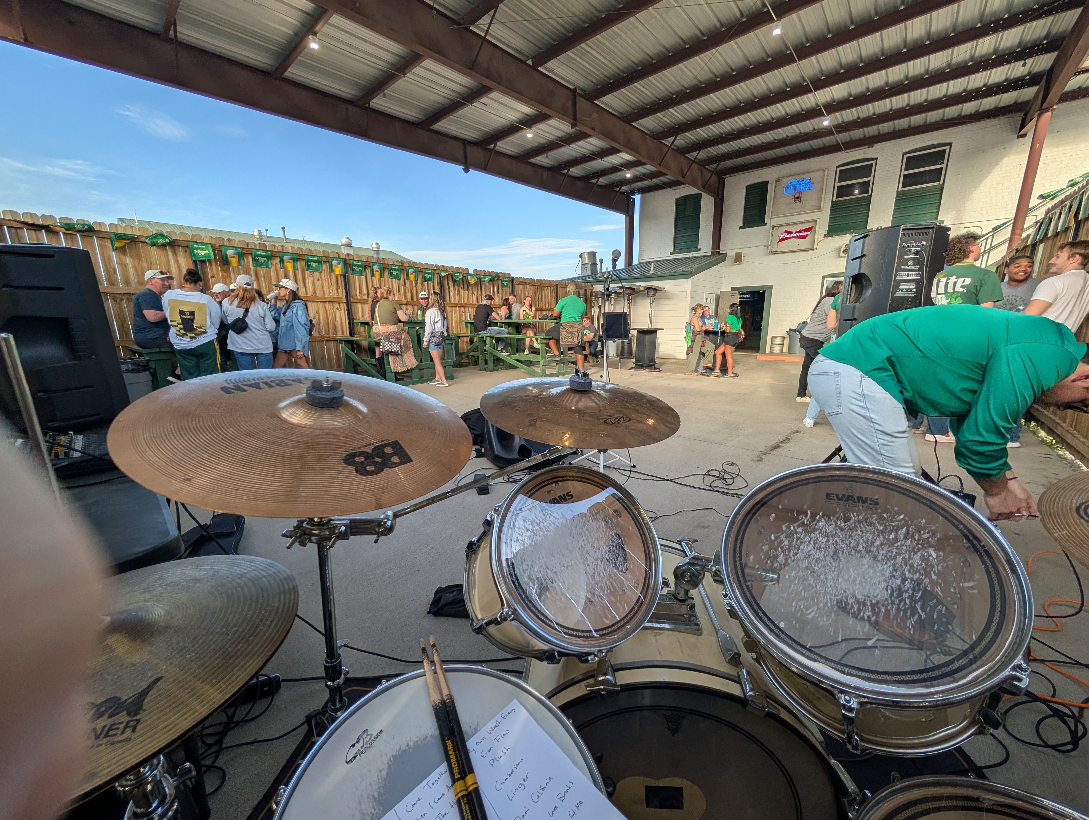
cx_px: 544
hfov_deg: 110.5
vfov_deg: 94.6
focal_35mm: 12
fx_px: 378
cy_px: 410
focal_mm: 2.02
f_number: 1.7
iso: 53
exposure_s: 1/914
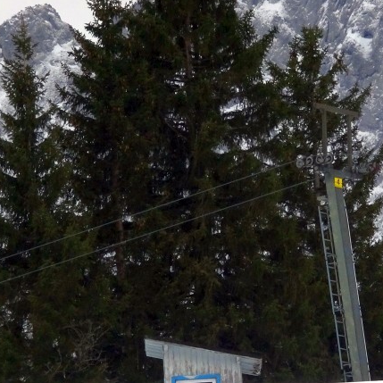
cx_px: 260
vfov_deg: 5.1
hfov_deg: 5.1
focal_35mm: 344
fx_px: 4306
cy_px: 281
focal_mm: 27.93
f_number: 5.6
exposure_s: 1/200
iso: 160
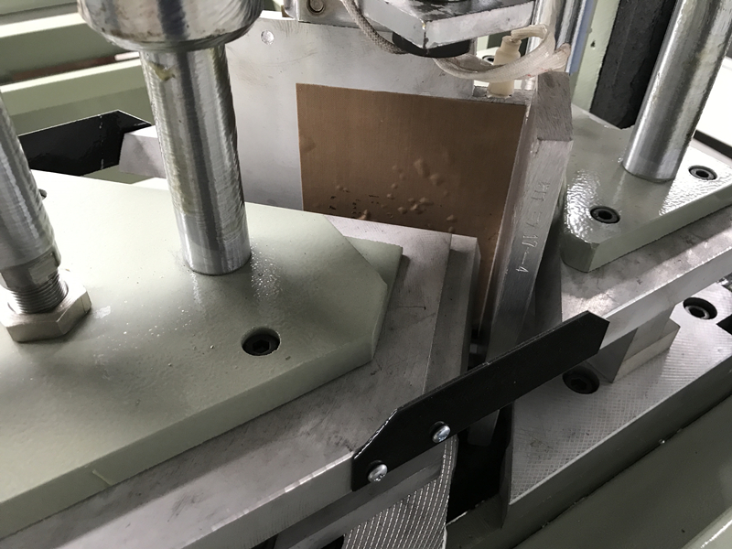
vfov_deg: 49.7
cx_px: 366
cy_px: 274
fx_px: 592
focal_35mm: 28
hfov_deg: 63.4
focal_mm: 3.99
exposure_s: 1/17
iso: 64
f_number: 1.8
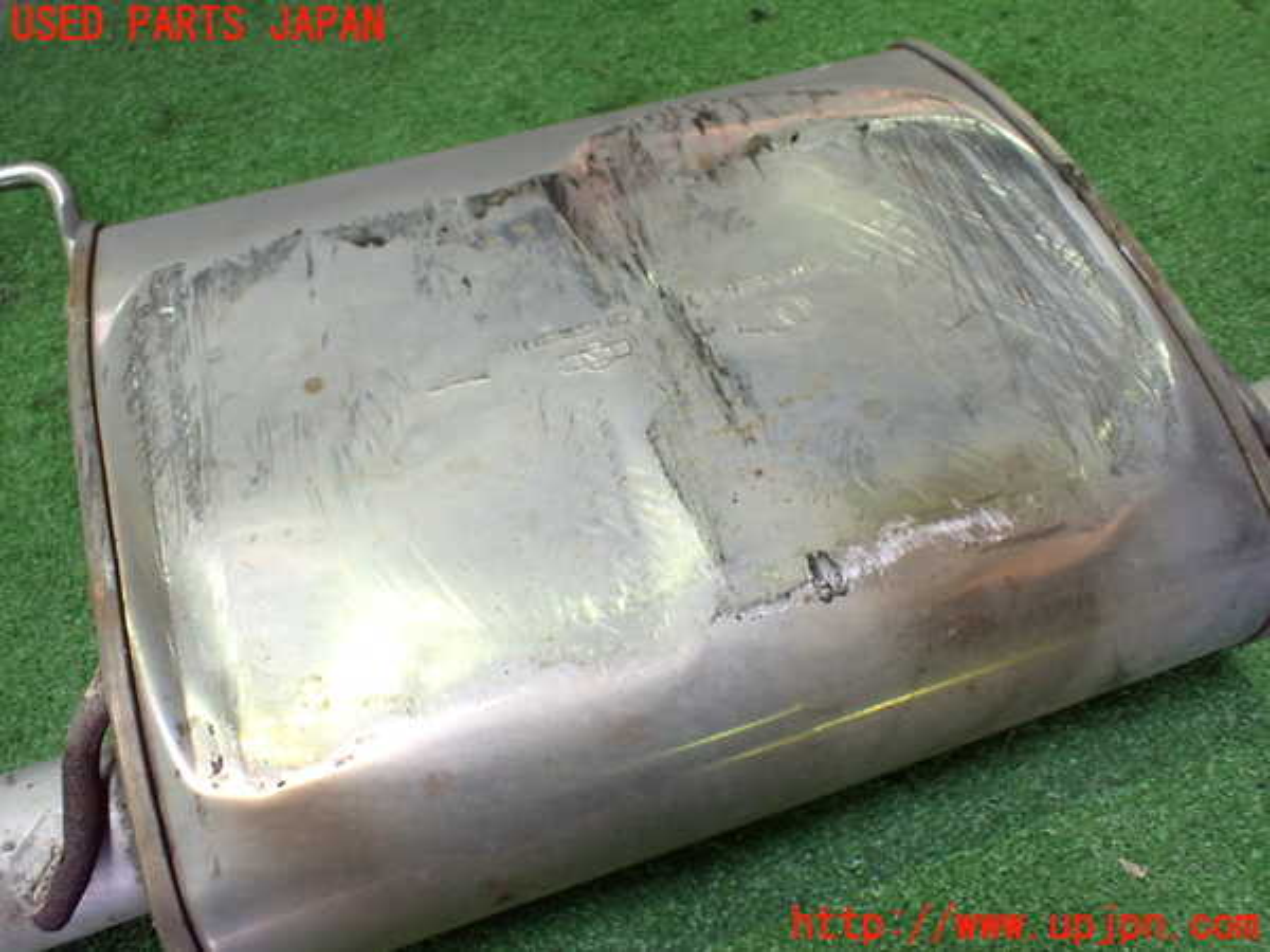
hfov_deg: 60.0
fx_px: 1101
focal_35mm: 30
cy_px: 476
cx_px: 635
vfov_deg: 46.8
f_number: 2.3
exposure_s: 1/125
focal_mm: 5.4
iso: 640
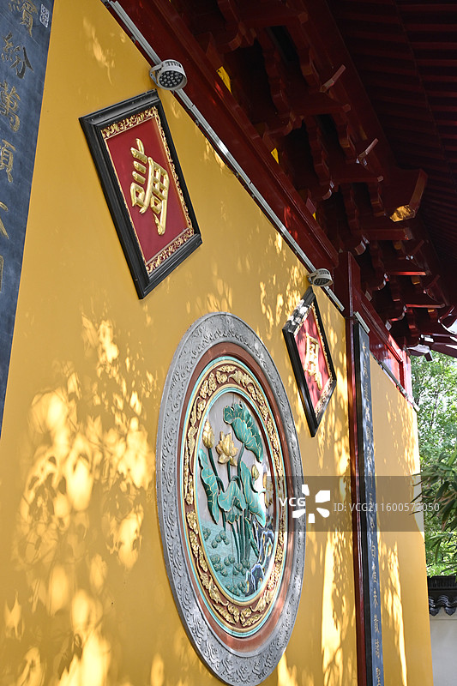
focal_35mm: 42
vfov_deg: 46.4
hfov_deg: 31.9
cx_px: 228
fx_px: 800
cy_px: 343
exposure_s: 1/250
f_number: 4.5
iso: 360
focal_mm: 28
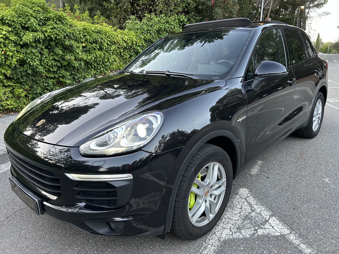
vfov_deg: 53.1
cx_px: 170
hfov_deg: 67.3
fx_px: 255
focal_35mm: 26
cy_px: 127
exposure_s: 1/60
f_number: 1.5
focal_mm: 5.7
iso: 160
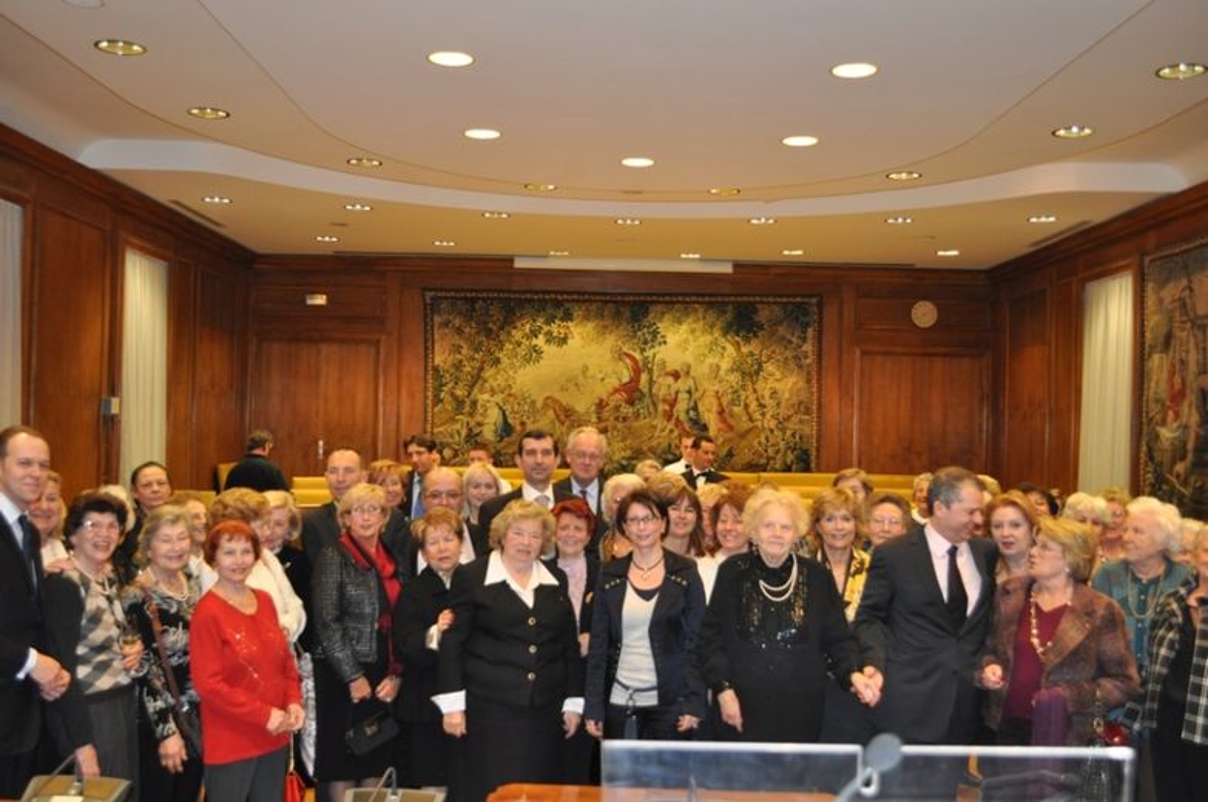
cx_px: 604
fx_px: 1206
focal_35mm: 36
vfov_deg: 36.8
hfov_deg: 53.2
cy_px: 401
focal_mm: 24
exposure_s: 1/60
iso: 800
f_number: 4
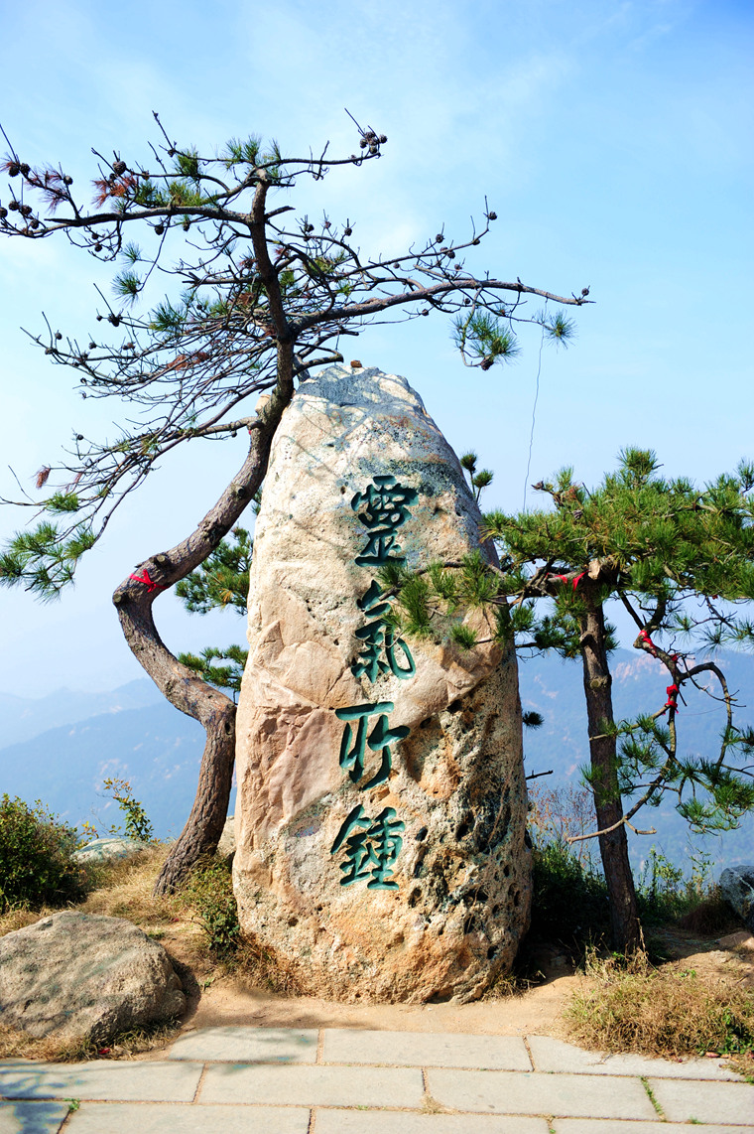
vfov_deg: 50.7
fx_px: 1195
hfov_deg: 35.0
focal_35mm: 38
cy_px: 567
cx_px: 377
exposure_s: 1/1000
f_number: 3.5
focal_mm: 38
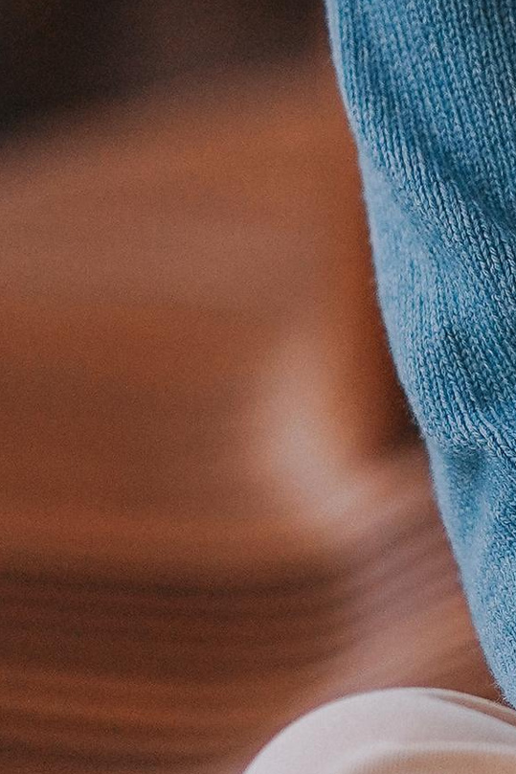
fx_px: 8682
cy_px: 267
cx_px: 1137
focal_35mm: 404
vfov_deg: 5.1
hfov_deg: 3.4
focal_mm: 85
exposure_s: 1/2000
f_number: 1.4
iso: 250
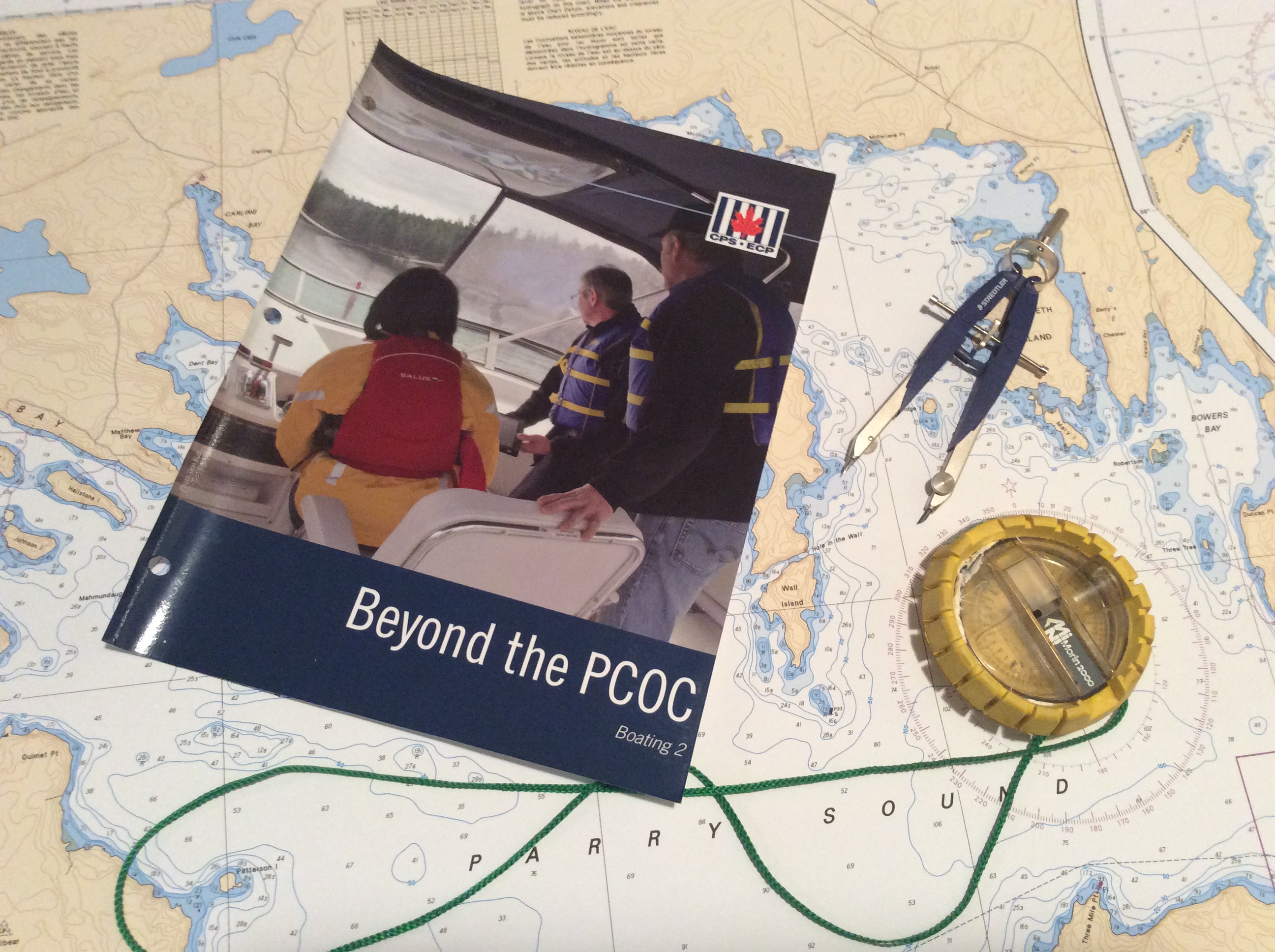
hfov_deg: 56.9
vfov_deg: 44.1
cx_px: 638
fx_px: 1177
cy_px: 476
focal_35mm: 32
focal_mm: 3.3
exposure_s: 1/24
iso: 200
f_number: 2.4
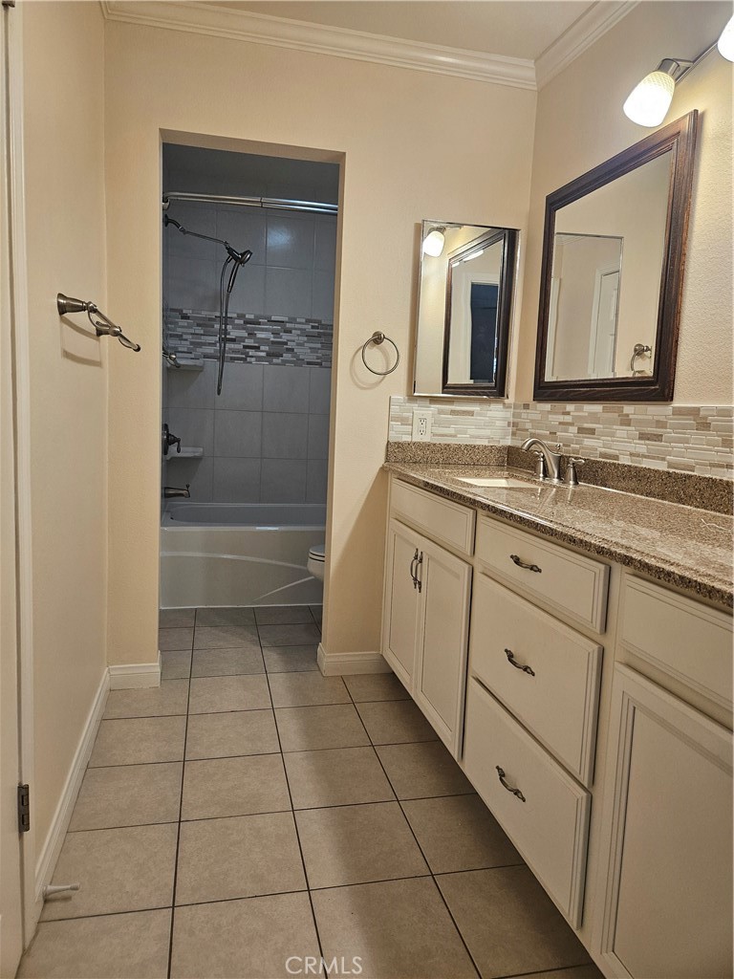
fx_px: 650
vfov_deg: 73.9
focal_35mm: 23
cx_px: 367
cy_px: 490
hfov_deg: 58.9
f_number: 1.8
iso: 200
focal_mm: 5.4
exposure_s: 1/120
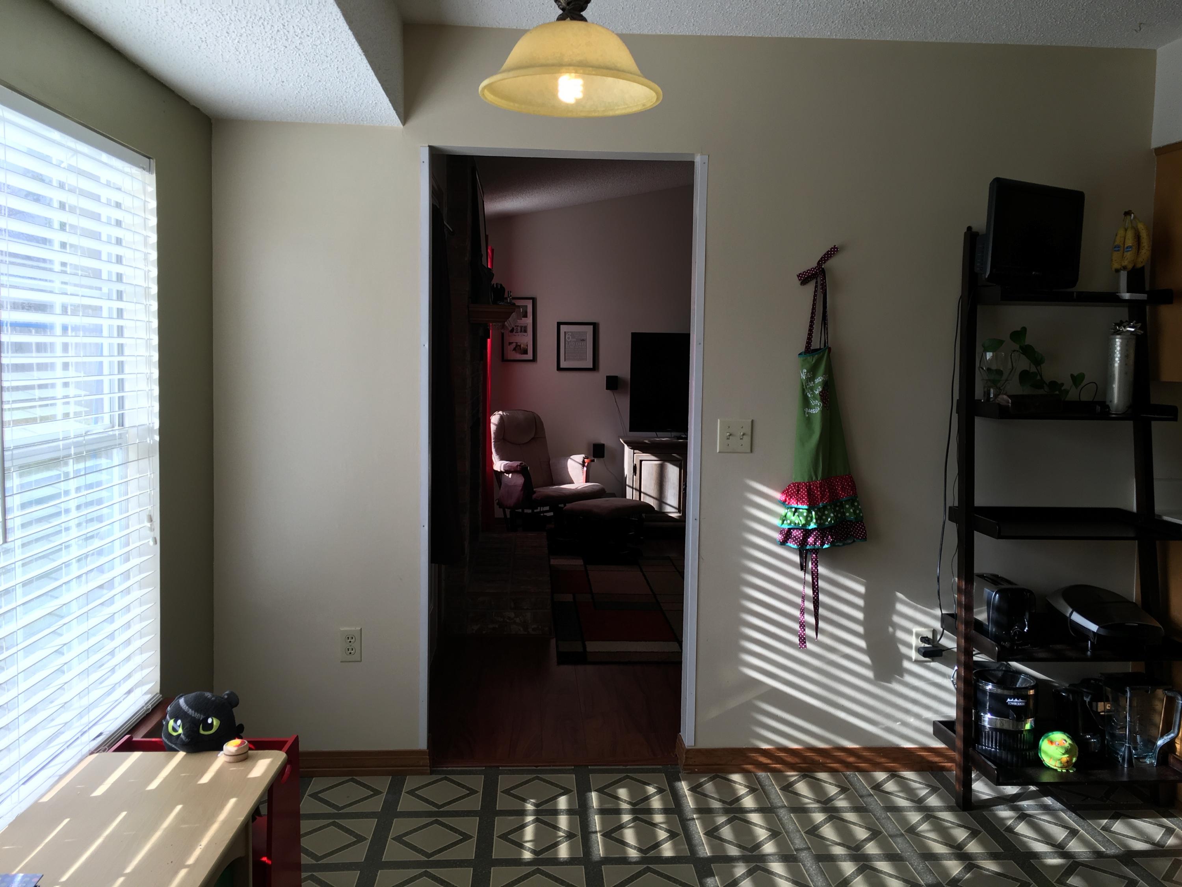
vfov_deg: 48.2
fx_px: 990
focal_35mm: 29
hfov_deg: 61.7
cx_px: 591
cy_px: 444
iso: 25
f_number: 2.2
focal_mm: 4.15
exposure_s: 1/185
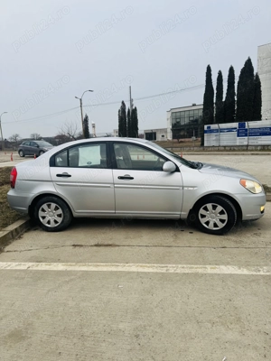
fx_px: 251
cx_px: 136
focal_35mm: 24
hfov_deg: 56.8
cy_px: 180
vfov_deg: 71.6
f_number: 1.78
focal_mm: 6.76
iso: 64
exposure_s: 1/160
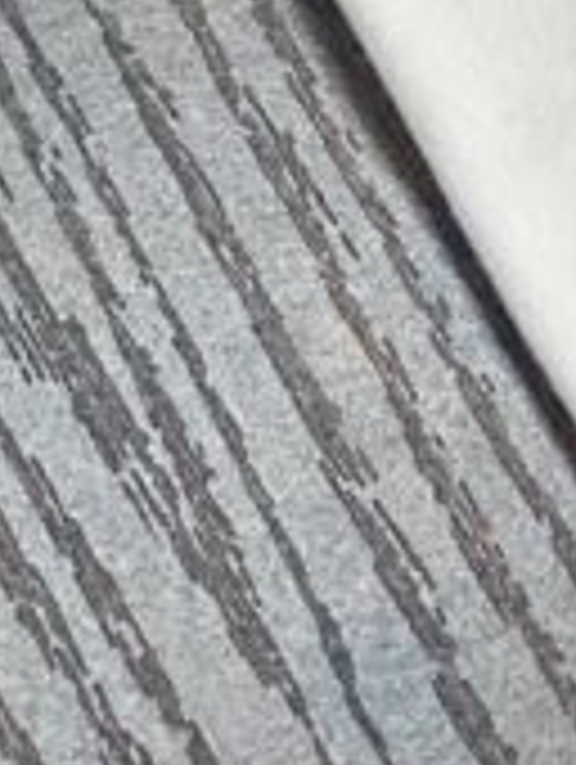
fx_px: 6927
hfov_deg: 4.6
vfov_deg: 6.1
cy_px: -1084
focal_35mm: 313
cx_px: 1552
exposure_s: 1/100
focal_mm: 6
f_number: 2
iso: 40
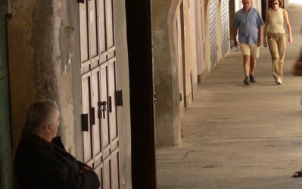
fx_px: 1697
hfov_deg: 10.2
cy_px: 119
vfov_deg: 6.4
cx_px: 205
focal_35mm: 206
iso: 80
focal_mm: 20.5
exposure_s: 1/10
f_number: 3.2
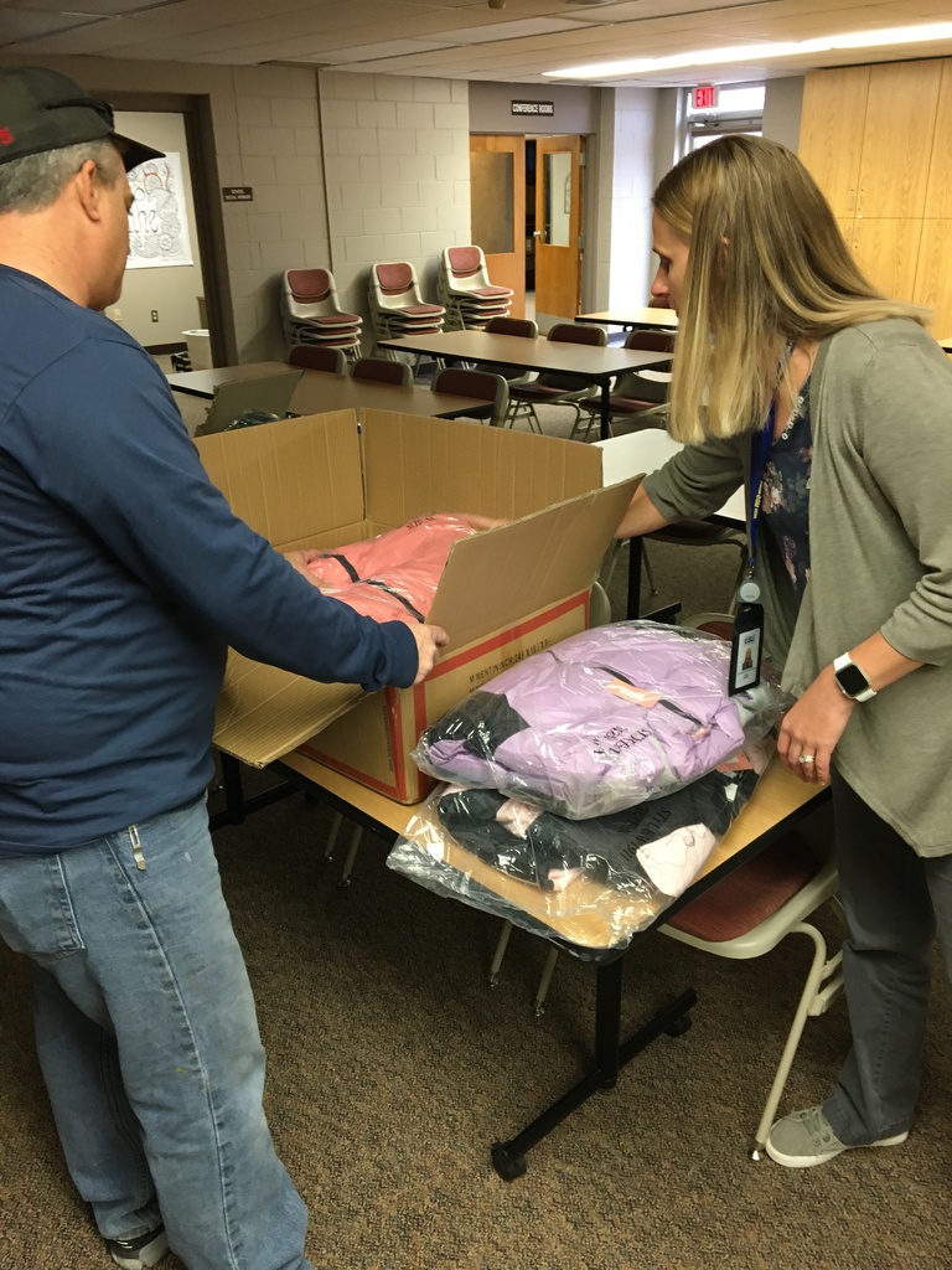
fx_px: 1063
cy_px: 635
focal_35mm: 29
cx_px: 476
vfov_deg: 61.7
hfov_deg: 48.2
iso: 125
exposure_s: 1/30
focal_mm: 4.15
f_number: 2.2
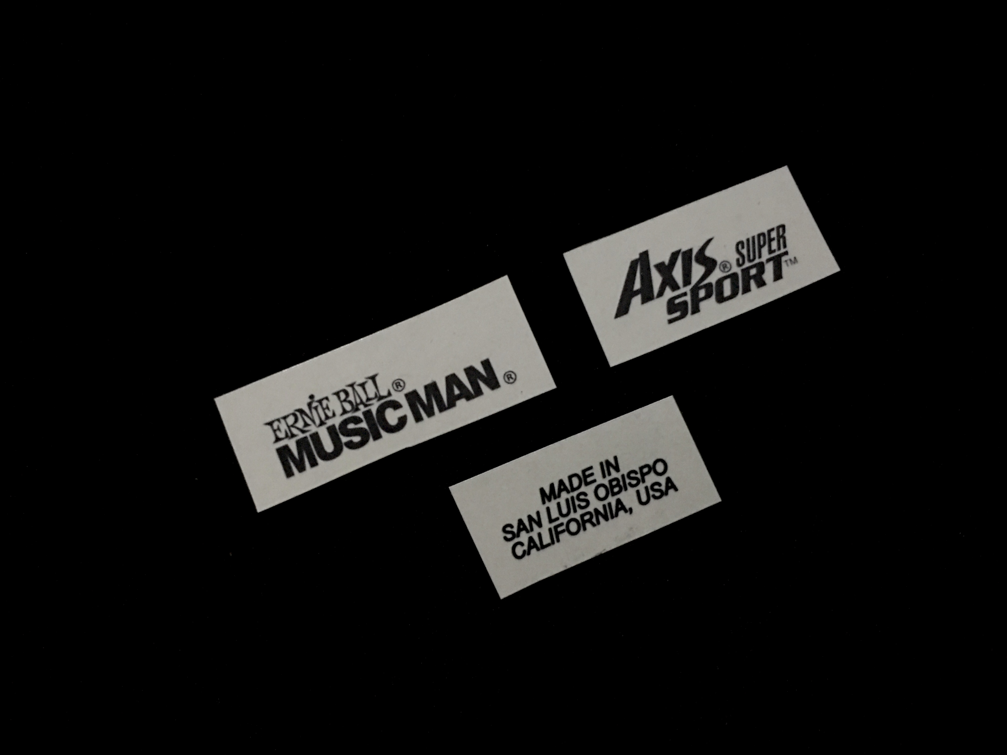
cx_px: 504
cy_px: 378
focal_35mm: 29
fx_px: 844
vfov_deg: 48.2
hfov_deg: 61.7
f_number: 2.2
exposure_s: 1/4
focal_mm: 4.15
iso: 200
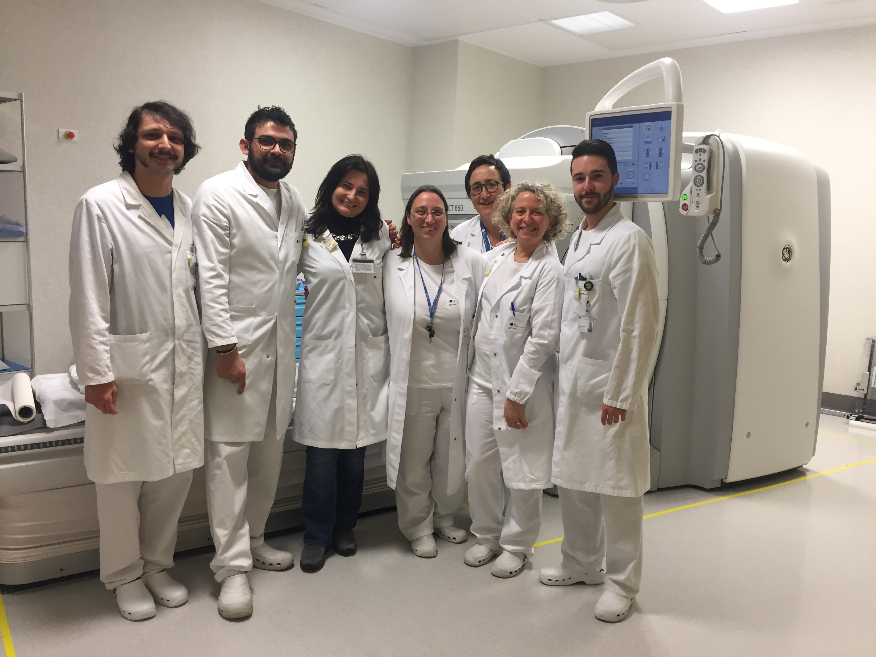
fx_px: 734
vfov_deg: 48.2
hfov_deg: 61.7
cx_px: 438
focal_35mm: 29
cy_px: 328
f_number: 2.2
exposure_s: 1/33
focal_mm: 4.15
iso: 80
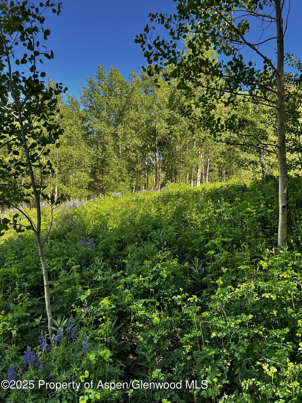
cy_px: 202
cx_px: 151
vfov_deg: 67.3
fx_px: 302
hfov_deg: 53.1
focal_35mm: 26
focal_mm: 5.7
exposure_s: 1/808
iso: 50
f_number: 1.5
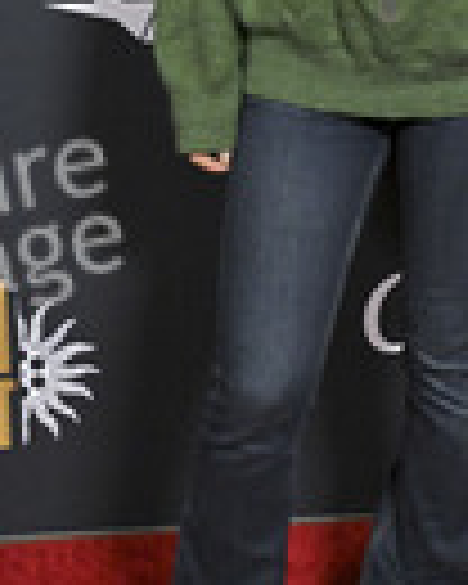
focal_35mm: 107
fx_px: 1853
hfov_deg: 14.3
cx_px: 382
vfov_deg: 17.6
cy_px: 22
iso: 2500
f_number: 6.3
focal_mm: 37
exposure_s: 1/320
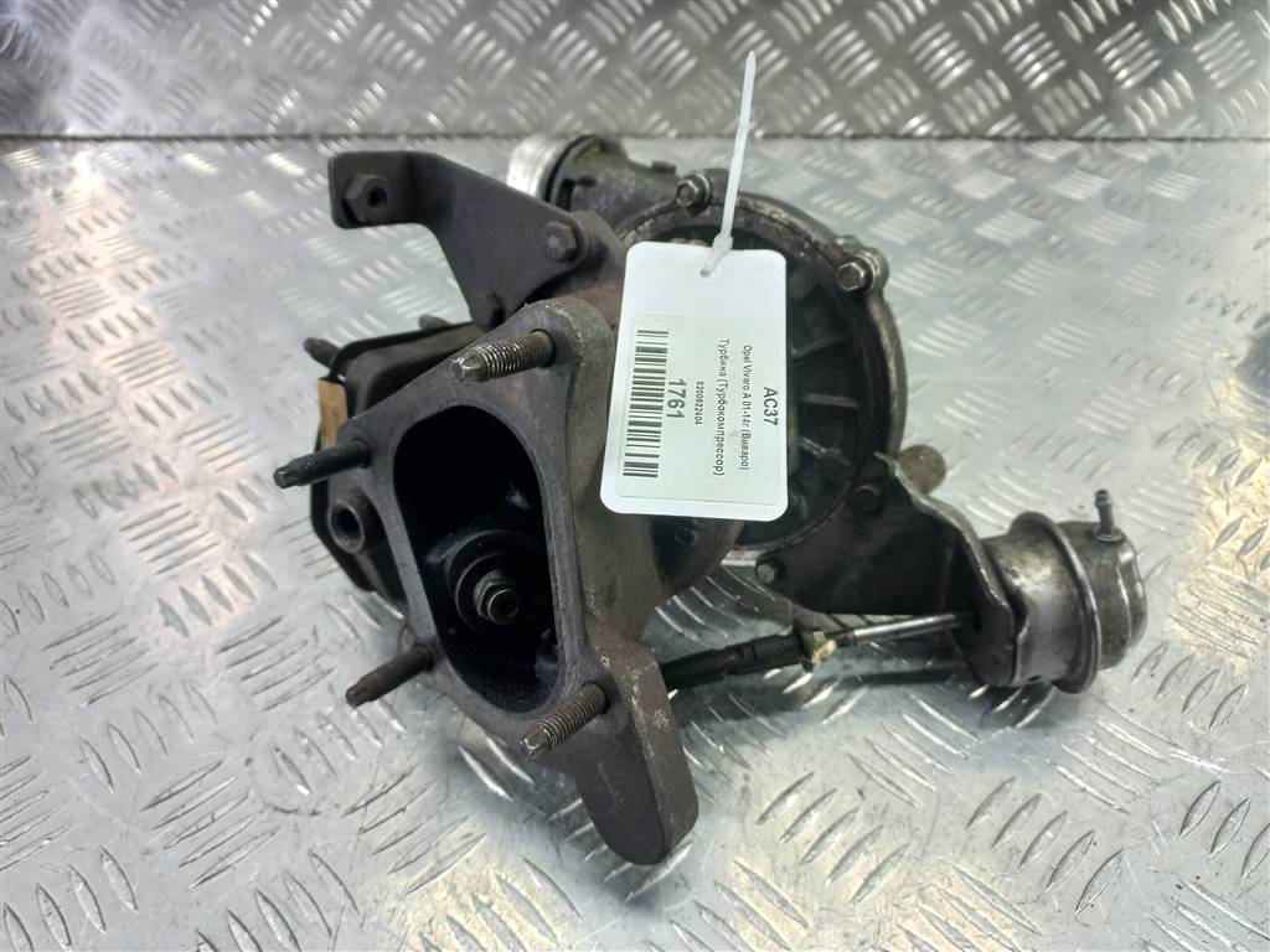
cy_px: 476
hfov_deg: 69.4
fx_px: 917
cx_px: 635
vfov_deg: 54.9
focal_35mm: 25
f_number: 1.8
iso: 100
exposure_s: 1/50
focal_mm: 4.6
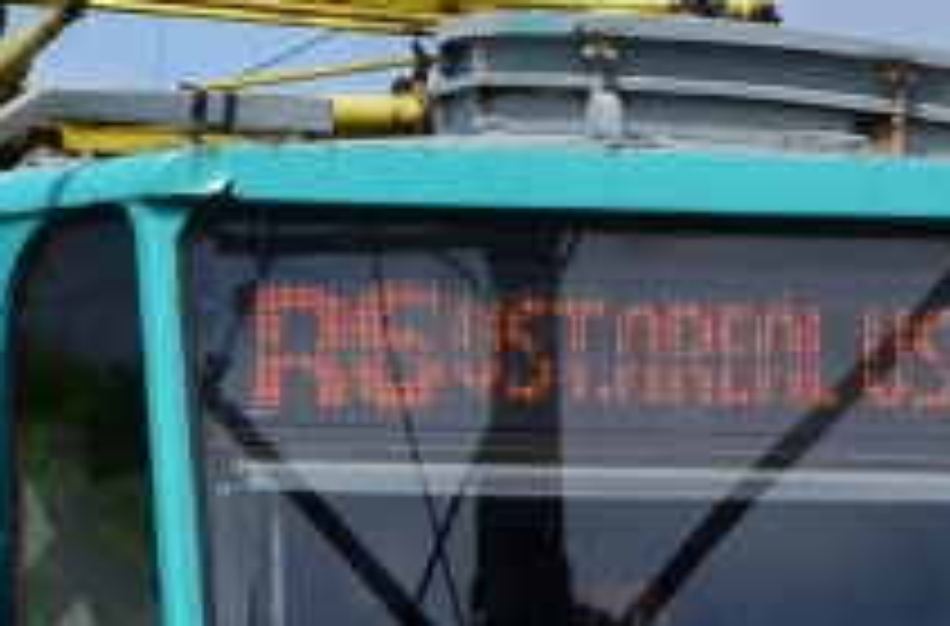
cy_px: 412
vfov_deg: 4.0
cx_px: 315
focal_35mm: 342
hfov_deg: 6.0
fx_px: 8992
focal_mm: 40
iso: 200
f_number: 7.1
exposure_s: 1/1600
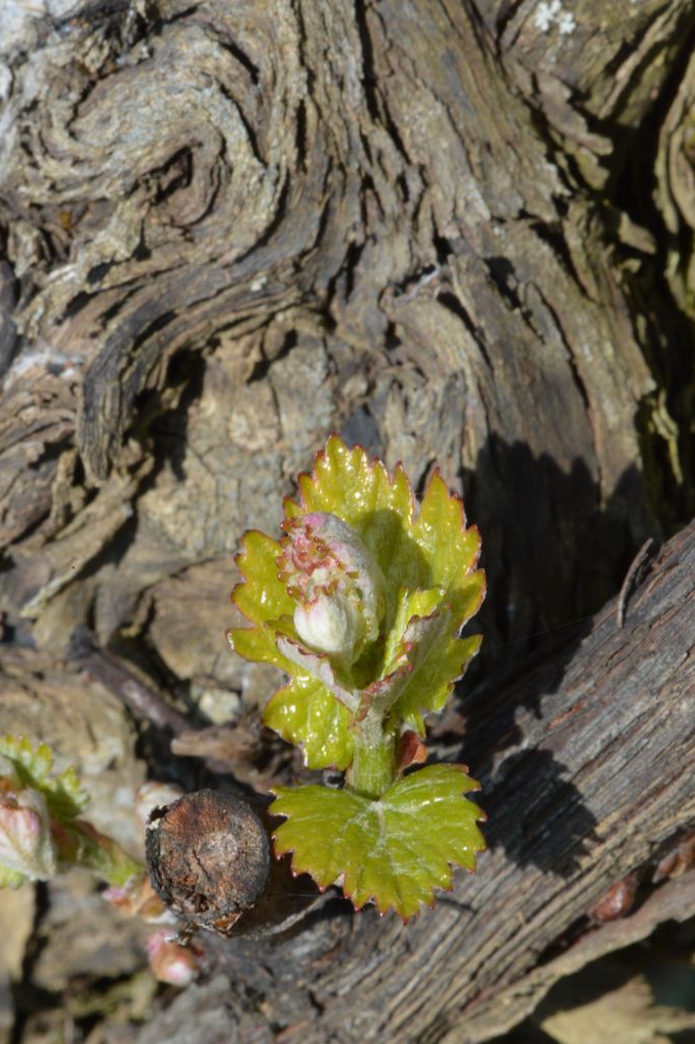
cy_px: 509
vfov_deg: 15.5
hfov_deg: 10.4
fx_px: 3825
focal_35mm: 132
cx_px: 327
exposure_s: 1/125
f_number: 32
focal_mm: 105
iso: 1400
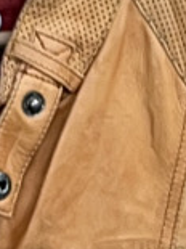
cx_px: -19
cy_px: 363
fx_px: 1349
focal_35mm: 188
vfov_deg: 10.2
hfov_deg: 7.8
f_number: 1.6
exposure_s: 1/64
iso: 32
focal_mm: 5.1
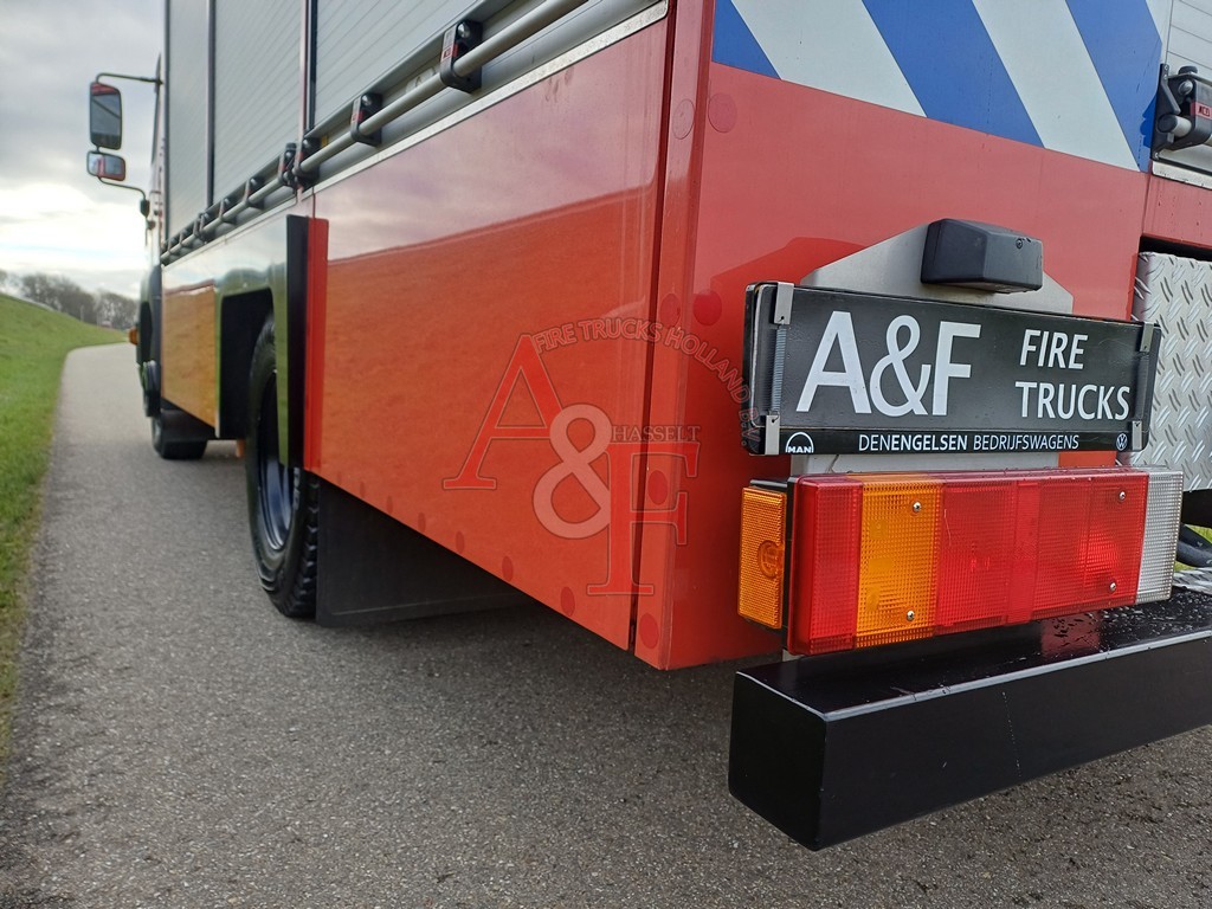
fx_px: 875
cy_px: 454
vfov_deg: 54.9
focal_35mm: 25
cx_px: 606
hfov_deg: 69.4
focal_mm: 4.65
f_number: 1.8
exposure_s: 1/150
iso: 50
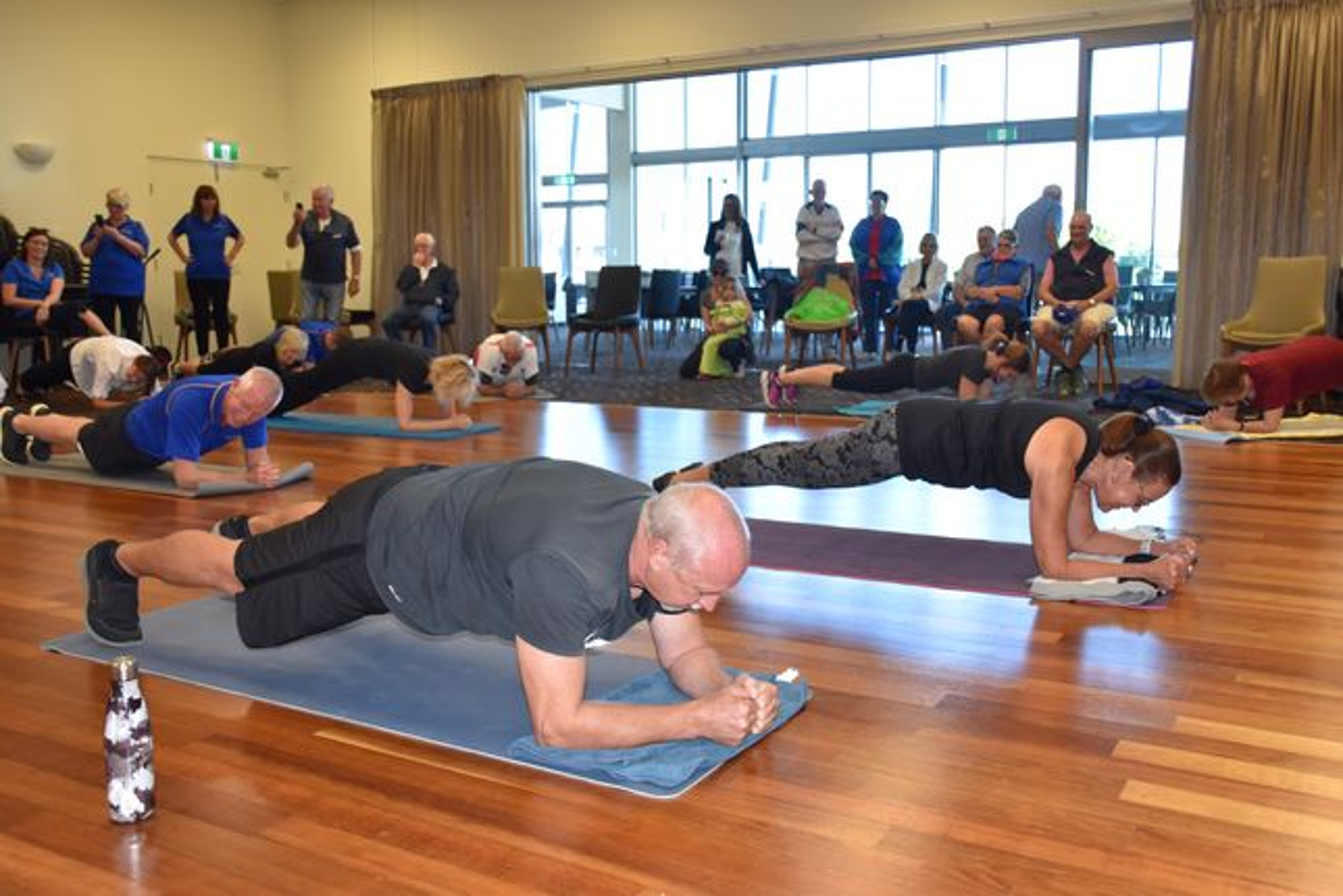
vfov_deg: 40.0
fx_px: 1231
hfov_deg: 57.2
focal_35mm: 33
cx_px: 672
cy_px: 448
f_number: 5
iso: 800
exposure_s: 1/100
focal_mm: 22
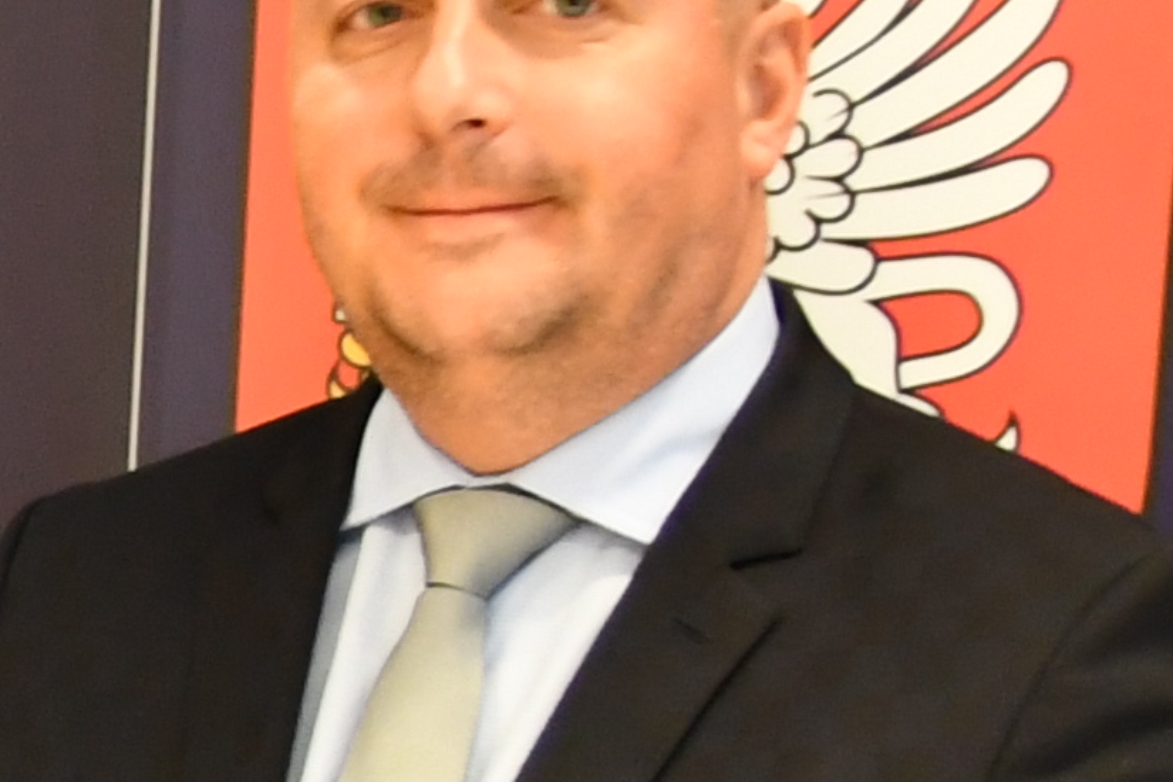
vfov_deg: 7.1
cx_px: -1651
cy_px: 1294
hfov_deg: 9.6
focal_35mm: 189
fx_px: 6158
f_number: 2.8
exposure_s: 1/125
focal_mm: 19
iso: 1000
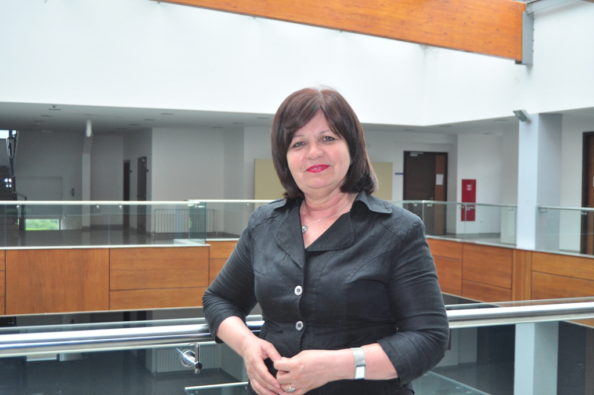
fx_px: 791
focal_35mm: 48
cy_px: 198
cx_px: 297
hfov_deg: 41.2
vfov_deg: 28.0
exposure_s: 1/125
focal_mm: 32
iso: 640
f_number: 4.5
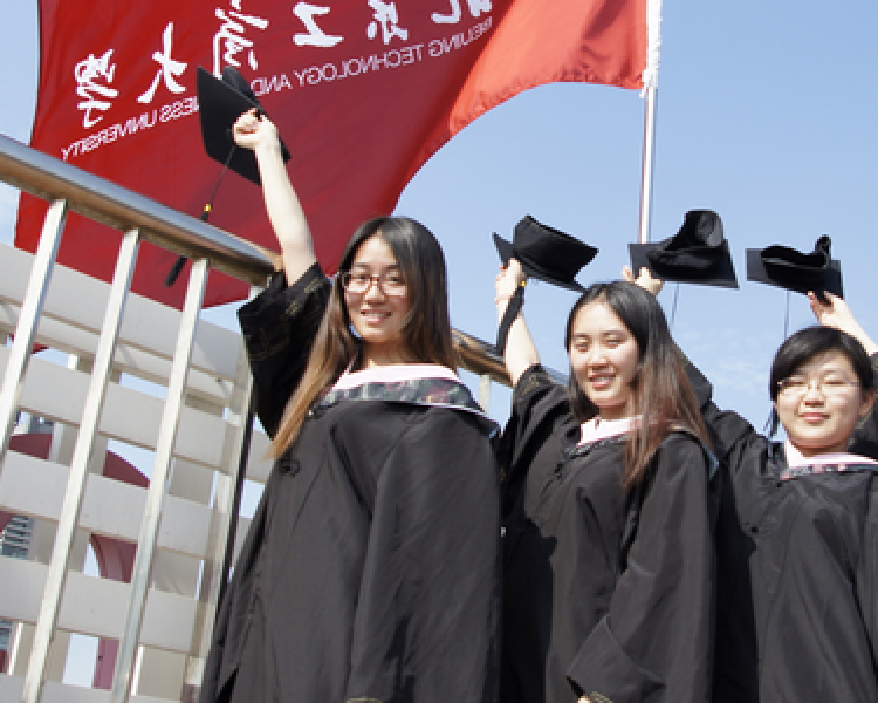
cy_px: 236
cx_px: 574
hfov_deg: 38.4
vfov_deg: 31.2
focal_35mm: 48
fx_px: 1247
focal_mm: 16
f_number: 3.5
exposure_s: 1/800
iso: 100
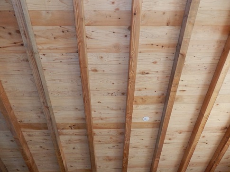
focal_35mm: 25
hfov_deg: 69.4
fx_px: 166
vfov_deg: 54.9
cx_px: 115
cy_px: 86
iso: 400
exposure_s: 1/30
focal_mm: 4.5
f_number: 3
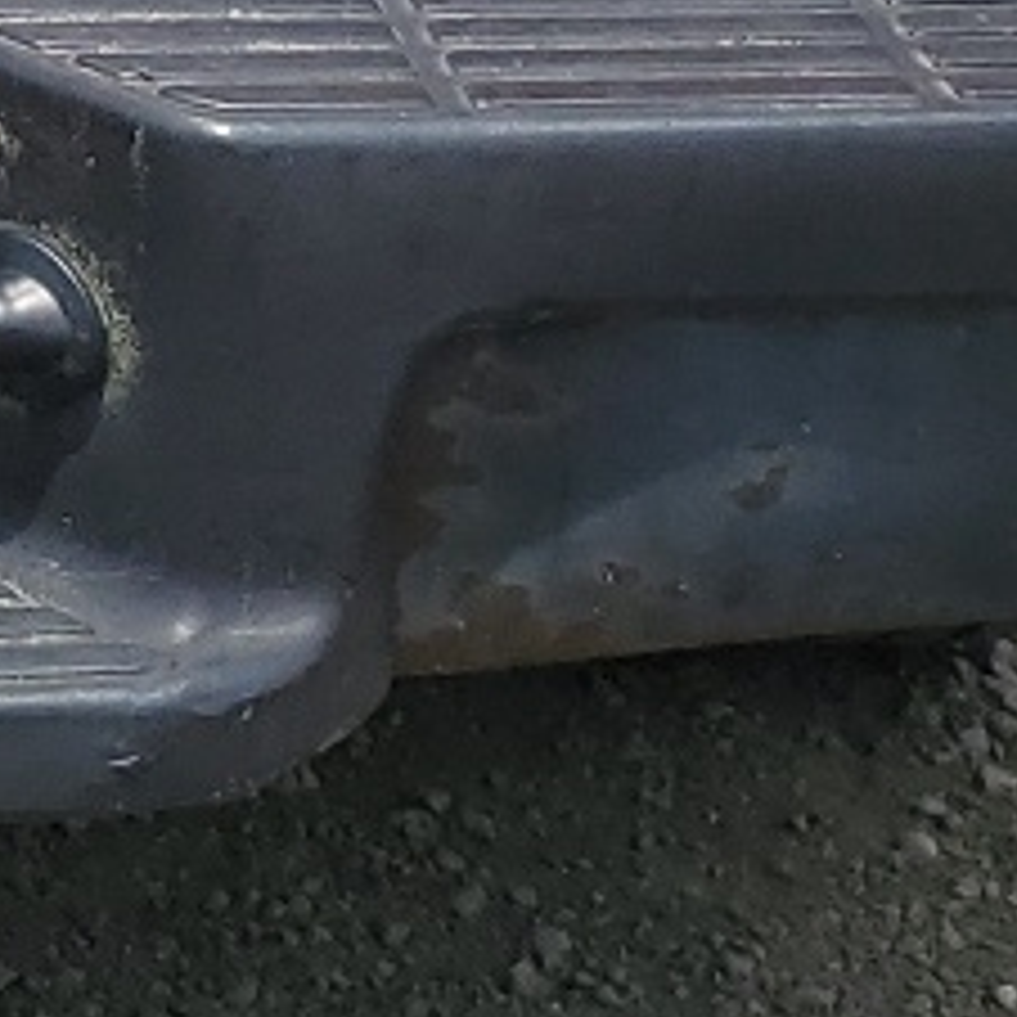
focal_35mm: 163
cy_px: -842
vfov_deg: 10.1
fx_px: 5418
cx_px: -918
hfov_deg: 10.0
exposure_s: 1/3333
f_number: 1.5
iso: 50
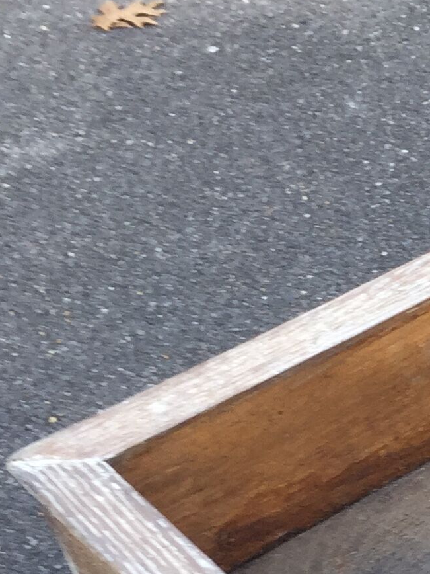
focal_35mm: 109
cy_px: 776
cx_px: 806
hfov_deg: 12.3
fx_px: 1805
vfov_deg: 16.9
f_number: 2.2
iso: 32
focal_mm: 4.15
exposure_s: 1/100
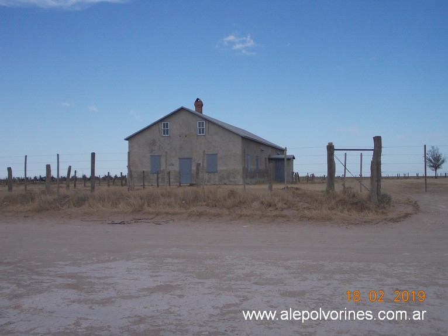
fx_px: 556
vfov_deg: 33.6
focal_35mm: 43
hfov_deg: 43.9
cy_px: 168
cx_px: 224
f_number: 6.5
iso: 80
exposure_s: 1/320
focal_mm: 6.1
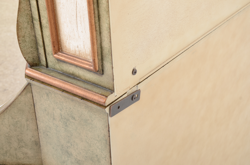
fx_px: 468
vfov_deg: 20.1
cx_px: 125
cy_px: 82
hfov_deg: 29.9
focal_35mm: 68
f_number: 9
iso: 100
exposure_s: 1/160
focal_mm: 45
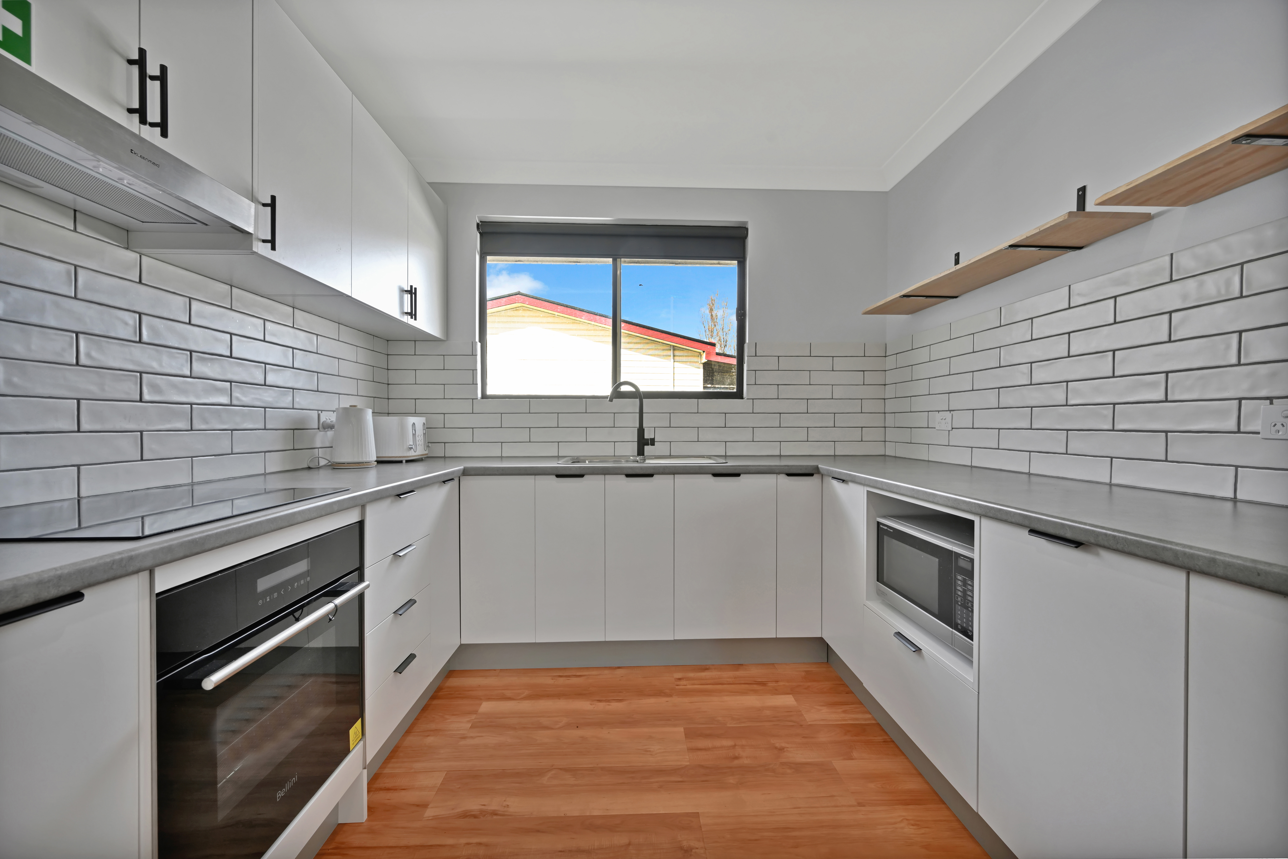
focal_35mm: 14
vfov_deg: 81.2
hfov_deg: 104.2
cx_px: 644
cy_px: 430
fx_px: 501
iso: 400
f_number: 8
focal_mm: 14
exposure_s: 1/50
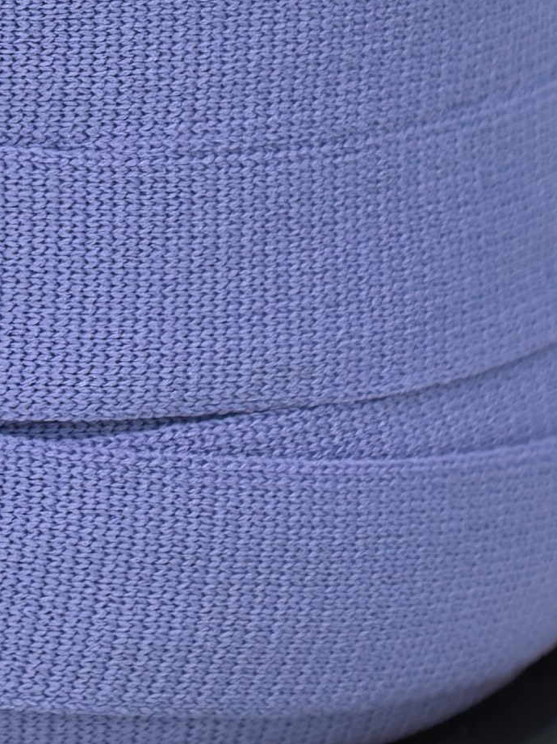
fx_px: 8502
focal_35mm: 396
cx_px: -31
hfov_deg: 3.7
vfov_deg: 5.0
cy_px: -461
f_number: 2.4
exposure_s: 1/100
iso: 160
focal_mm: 24.13
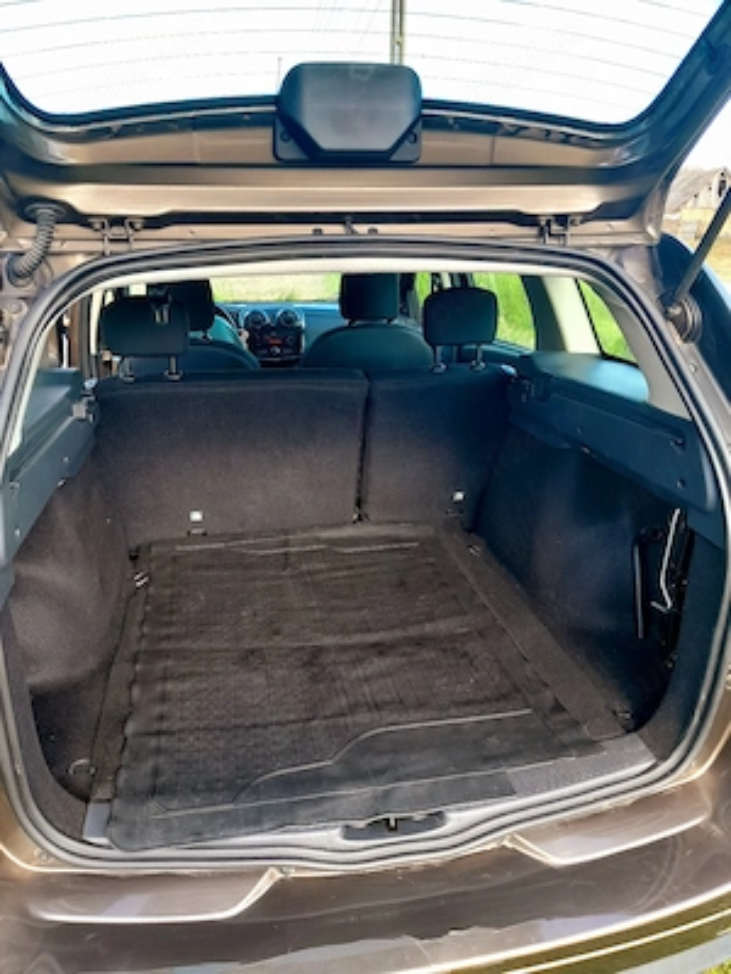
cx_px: 366
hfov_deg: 51.4
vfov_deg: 65.3
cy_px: 487
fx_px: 760
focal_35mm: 27
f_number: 1.8
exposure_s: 1/50
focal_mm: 4
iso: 40
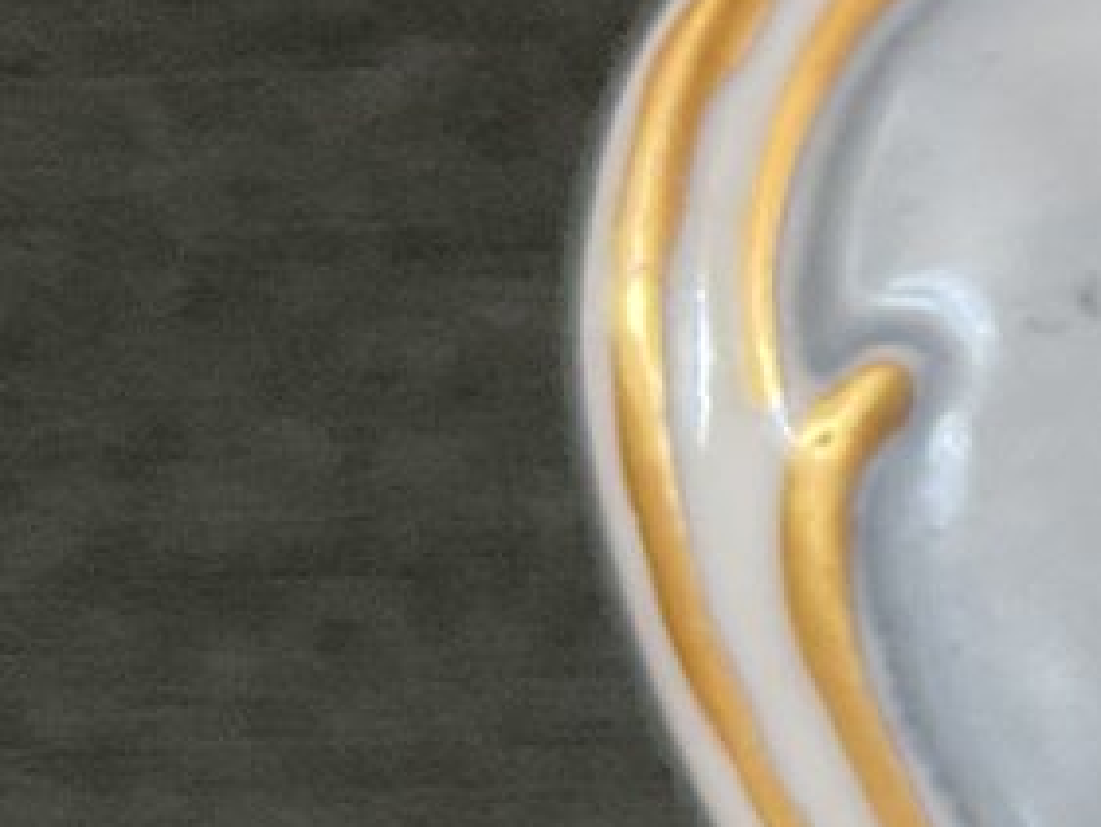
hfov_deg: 10.6
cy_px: 331
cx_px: 2776
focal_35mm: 156
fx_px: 4964
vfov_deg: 9.5
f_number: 1.8
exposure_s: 1/60
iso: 64
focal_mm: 3
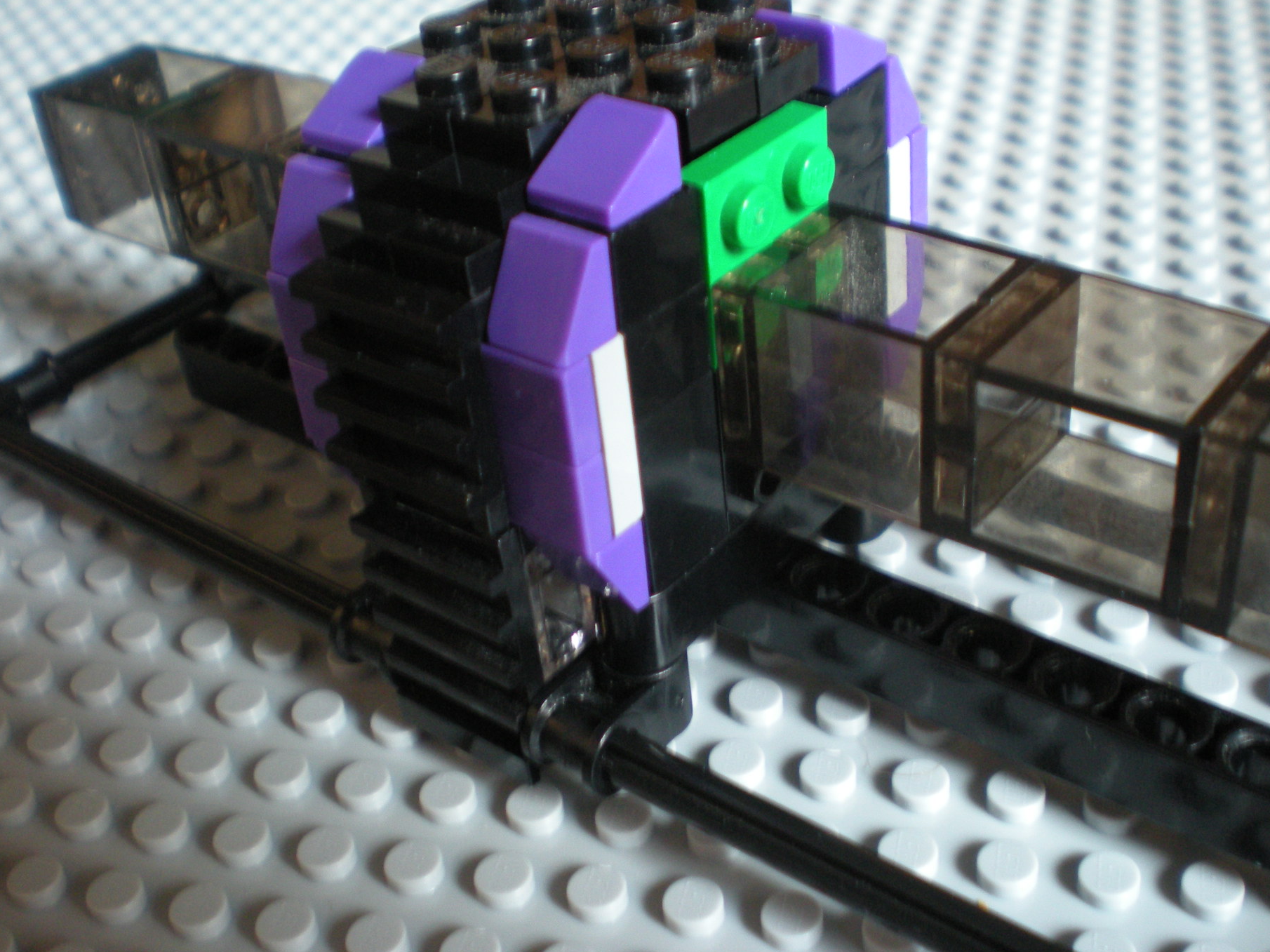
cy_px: 456
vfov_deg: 33.6
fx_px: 1577
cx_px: 692
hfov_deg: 43.8
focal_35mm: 43
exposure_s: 1/11.5
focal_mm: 6.3
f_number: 3.1
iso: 200
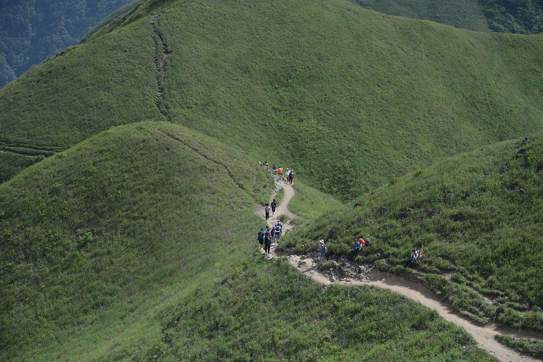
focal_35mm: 71
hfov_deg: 28.5
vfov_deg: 19.2
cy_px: 183
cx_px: 275
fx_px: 1071
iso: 1000
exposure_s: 1/8000
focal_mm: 70
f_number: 5
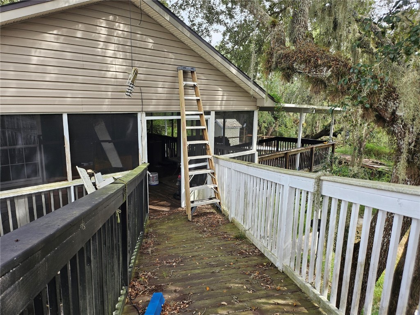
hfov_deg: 71.6
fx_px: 291
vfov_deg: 56.8
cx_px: 210
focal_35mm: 24
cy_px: 158
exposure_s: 1/270
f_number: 1.8
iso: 50
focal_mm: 5
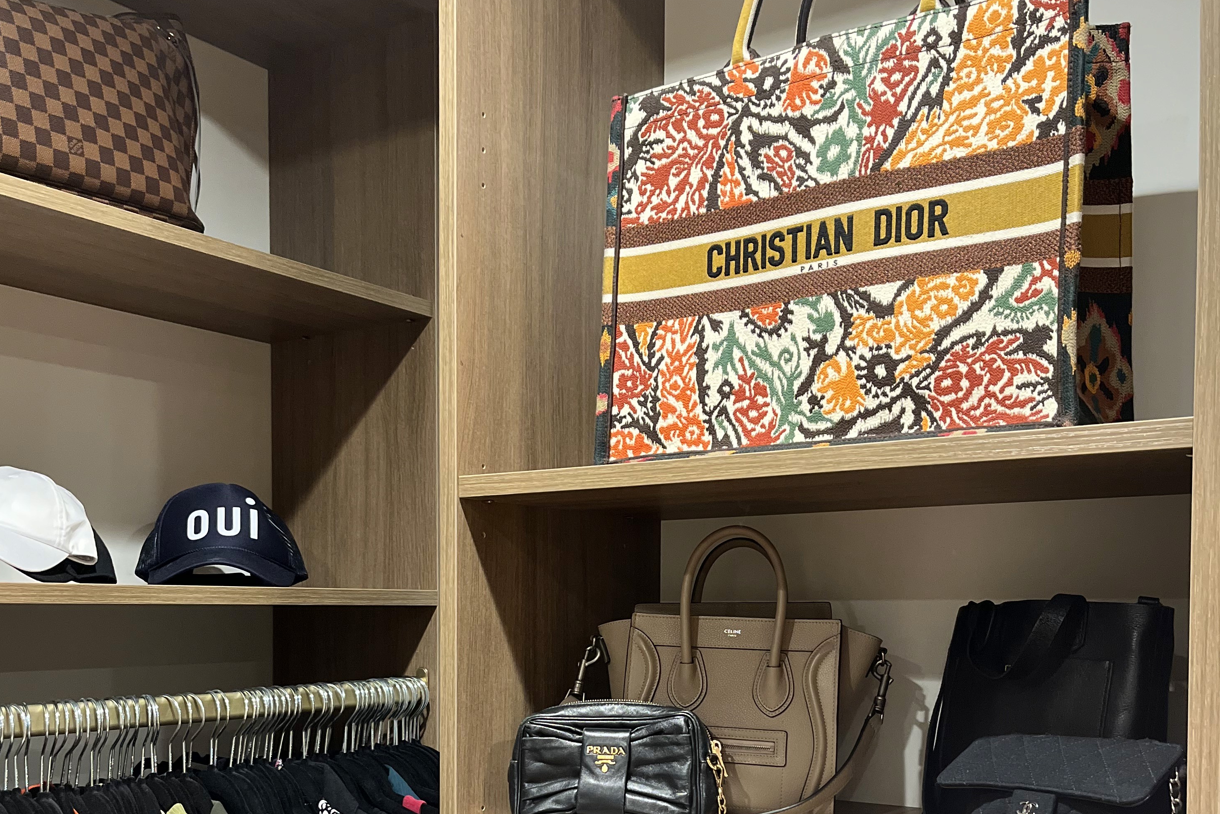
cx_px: 597
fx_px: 1254
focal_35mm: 37
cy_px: 631
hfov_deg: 51.9
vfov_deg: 35.0
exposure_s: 1/60
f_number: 1.6
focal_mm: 5.1
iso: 500
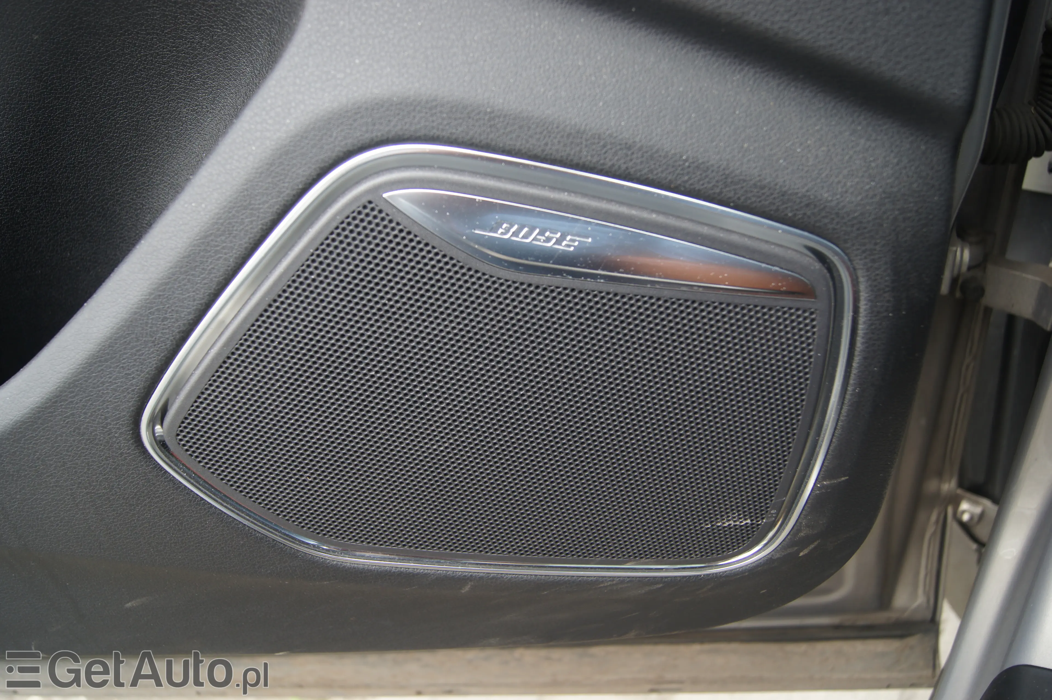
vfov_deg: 39.9
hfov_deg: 57.2
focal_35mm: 33
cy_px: 350
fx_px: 964
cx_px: 526
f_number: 4
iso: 160
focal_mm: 22
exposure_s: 1/40
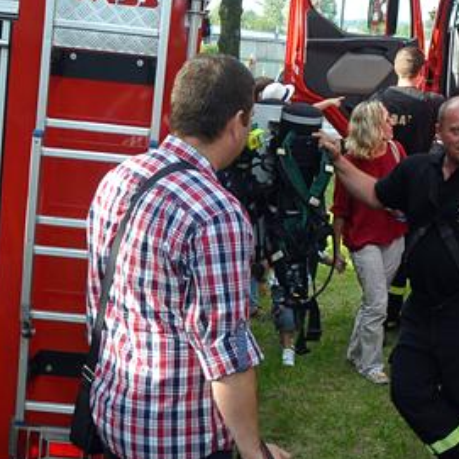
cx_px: 268
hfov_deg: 24.0
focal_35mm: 72
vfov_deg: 23.8
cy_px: 336
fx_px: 1080
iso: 640
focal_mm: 18
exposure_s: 1/250
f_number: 8
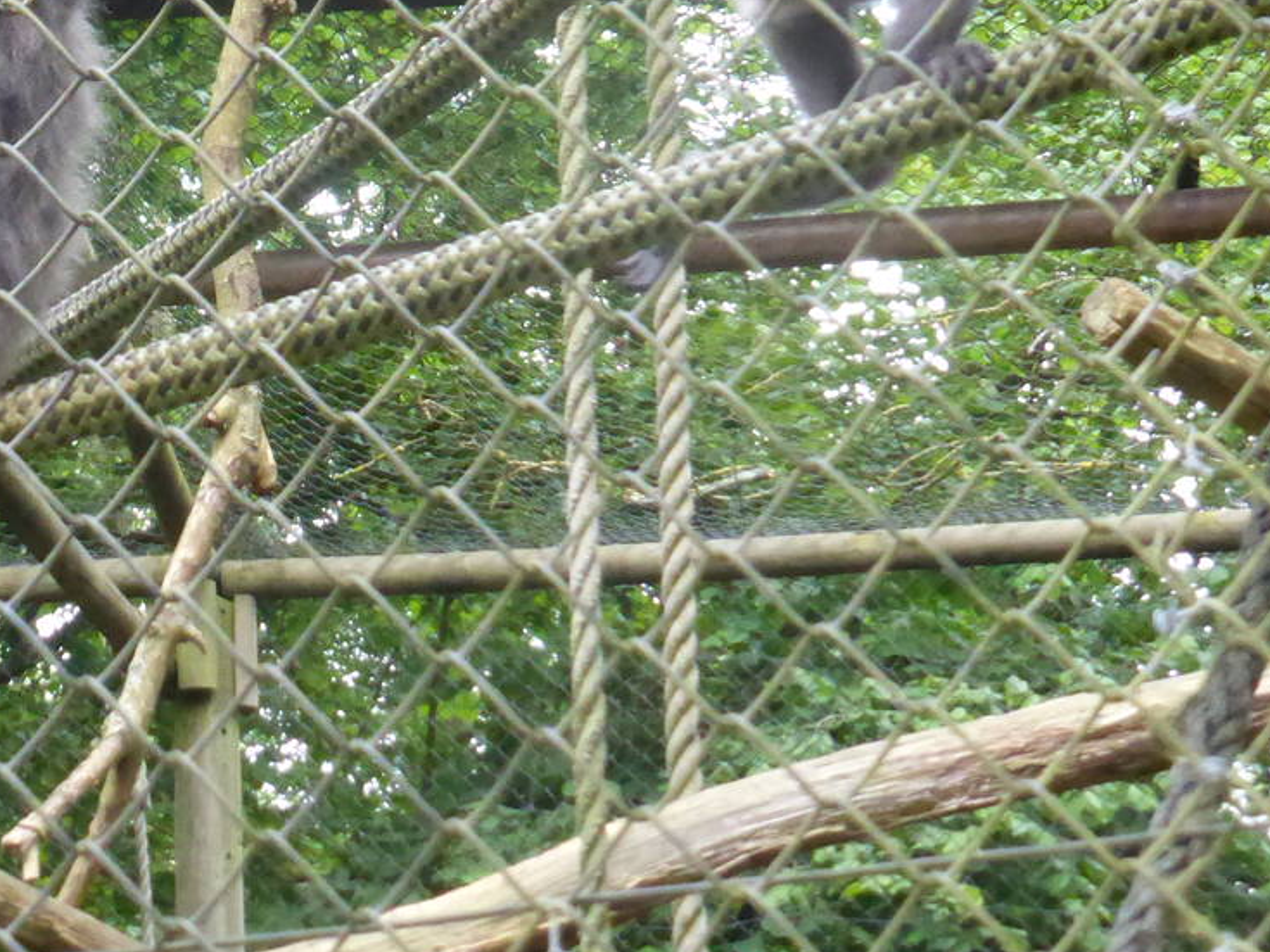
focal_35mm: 172
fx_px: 6309
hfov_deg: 11.4
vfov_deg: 8.6
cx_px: 147
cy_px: 60
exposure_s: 1/250
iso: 1250
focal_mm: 13.3
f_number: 5
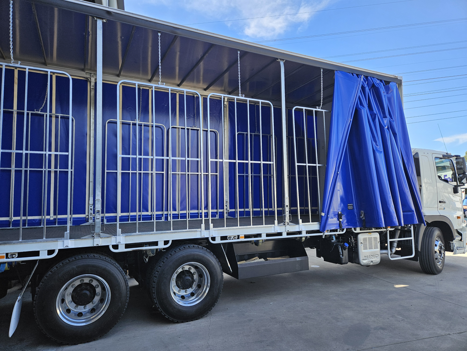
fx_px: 310
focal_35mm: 23
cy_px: 176
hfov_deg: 73.9
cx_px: 234
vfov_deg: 58.9
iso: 64
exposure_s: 1/719
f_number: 1.8
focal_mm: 5.4
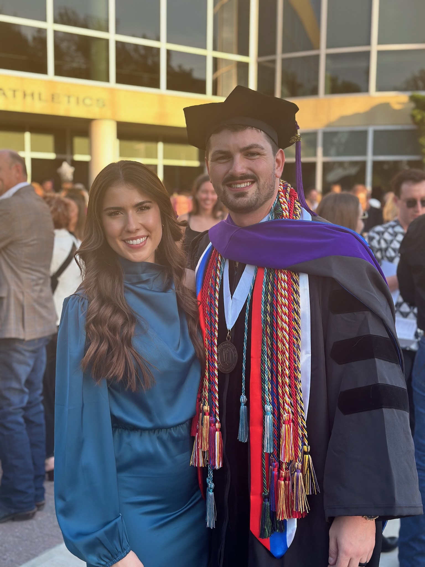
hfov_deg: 30.3
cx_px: 212
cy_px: 284
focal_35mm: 48
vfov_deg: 39.7
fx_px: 786
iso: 80
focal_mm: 6.86
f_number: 1.78
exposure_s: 1/380
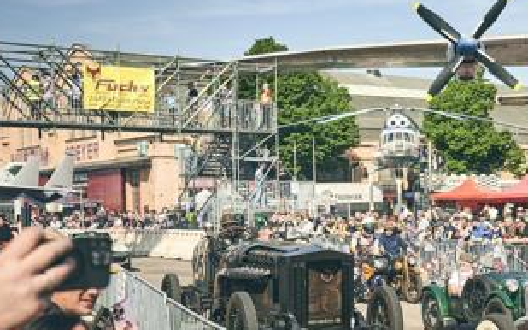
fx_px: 993
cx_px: 518
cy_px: 226
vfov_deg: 18.8
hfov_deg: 28.1
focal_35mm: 69
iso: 100
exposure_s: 1/2000
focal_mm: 29
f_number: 2.8
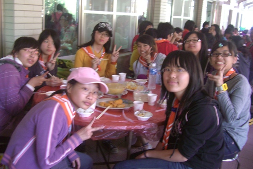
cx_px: 126
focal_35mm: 40
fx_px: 281
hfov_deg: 48.5
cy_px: 83
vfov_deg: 33.4
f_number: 2.8
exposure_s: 1/30
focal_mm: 7.9
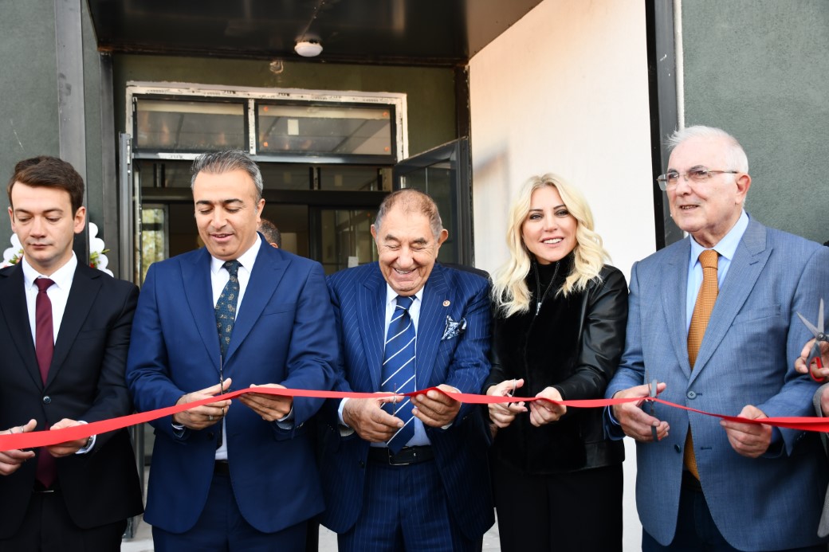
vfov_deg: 33.4
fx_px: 921
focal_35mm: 40
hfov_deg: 48.5
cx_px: 414
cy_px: 276
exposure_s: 1/250
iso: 400
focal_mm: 27
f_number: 4.5
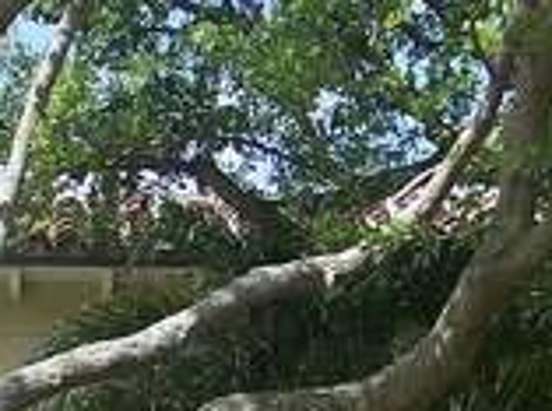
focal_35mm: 189
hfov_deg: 10.5
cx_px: 165
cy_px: 689
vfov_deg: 7.6
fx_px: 3007
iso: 64
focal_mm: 7.8
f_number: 2.8
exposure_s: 1/400
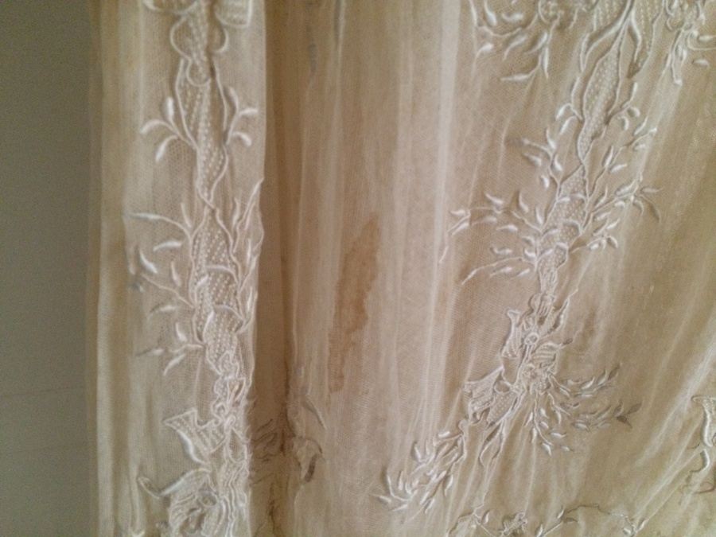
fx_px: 621
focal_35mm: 30
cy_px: 268
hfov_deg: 60.0
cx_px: 358
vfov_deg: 46.8
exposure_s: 1/15
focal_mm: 4.12
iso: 320
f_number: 2.2
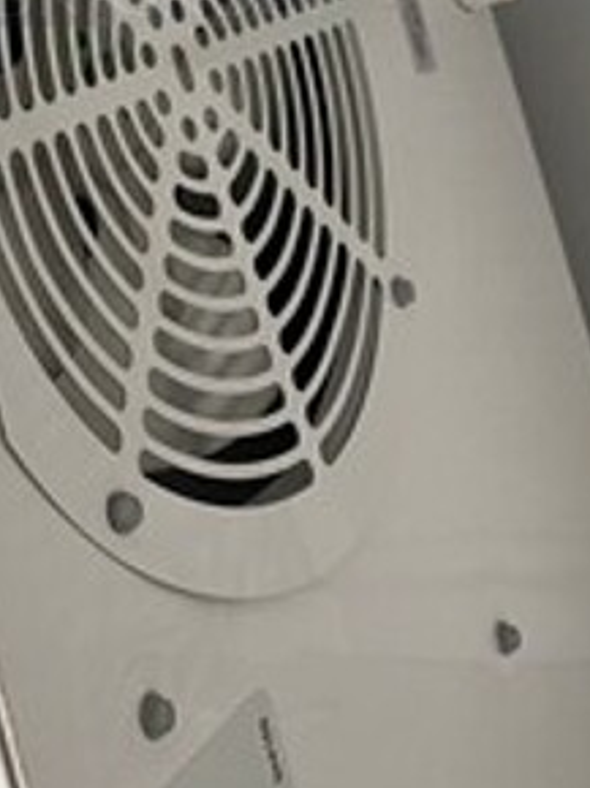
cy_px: -115
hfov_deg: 19.8
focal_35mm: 73
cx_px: 65
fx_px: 1661
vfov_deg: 24.6
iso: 320
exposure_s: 1/60
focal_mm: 4.25
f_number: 1.8
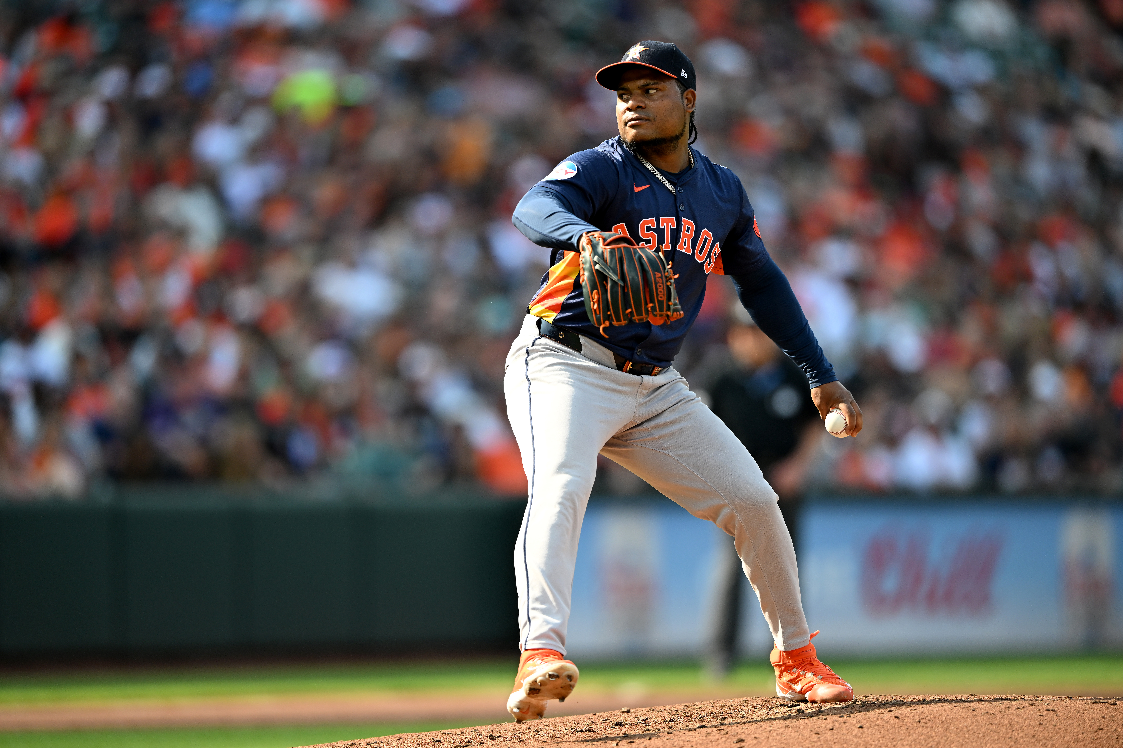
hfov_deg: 5.2
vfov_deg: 3.4
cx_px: 562
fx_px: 12477
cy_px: 374
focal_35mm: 400
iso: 500
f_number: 2.8
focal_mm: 400
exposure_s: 1/2500
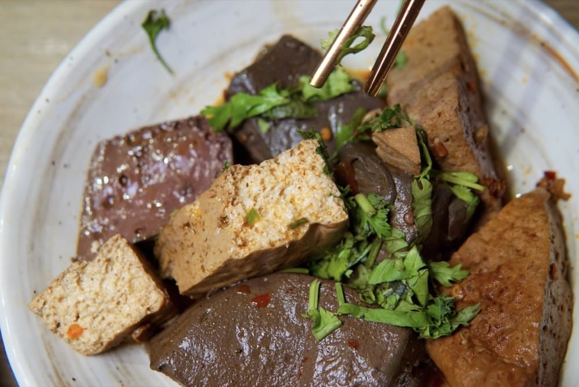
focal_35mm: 45
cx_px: 290
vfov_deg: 29.9
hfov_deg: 43.6
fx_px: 724
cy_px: 194
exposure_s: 1/60
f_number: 4
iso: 160
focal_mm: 30
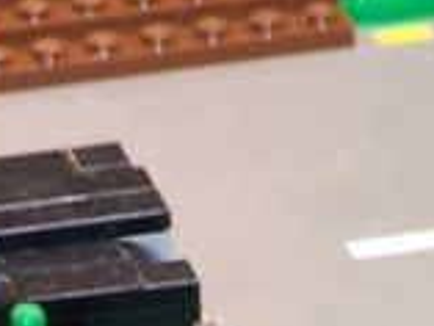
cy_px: 790
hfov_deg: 1.8
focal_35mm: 1099
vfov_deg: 1.4
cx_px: -304
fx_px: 13789
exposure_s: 1/6
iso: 80
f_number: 3.2
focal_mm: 28
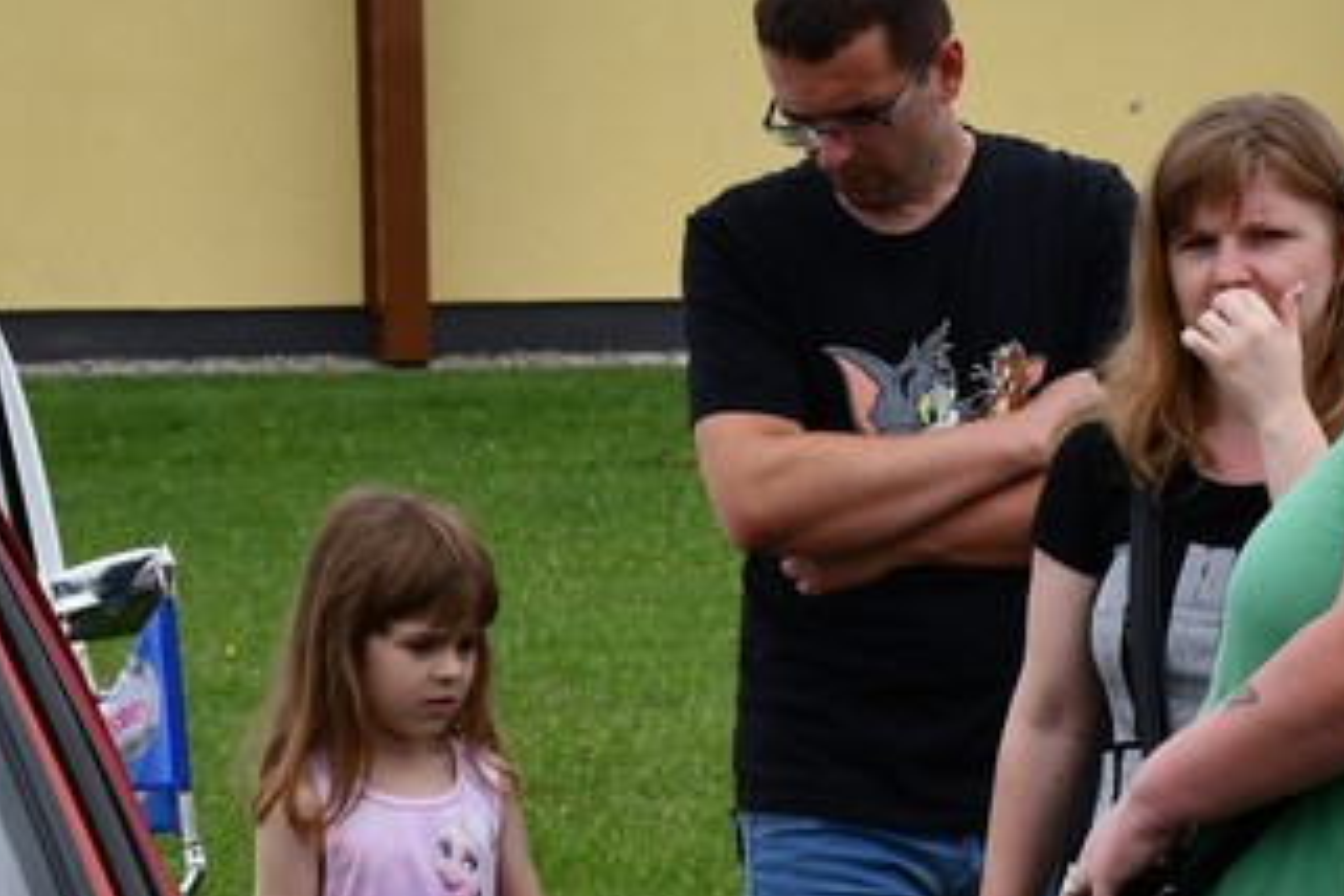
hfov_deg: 10.2
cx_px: 796
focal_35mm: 201
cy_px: 618
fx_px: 7503
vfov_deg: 6.8
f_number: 8
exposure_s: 1/250
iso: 140
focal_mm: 42
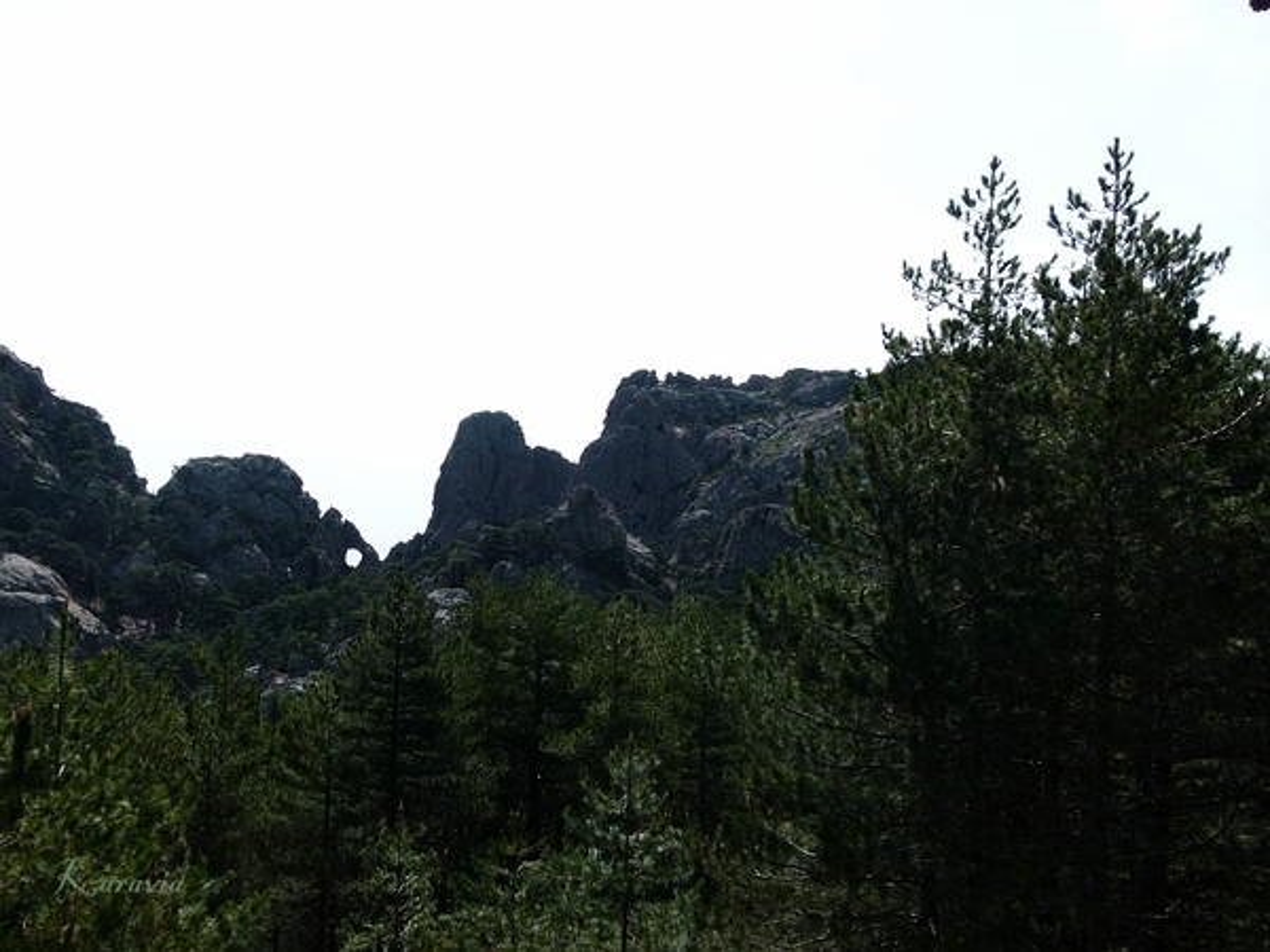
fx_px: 1578
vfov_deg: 33.6
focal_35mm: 43
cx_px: 635
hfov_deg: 43.9
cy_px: 476
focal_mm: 7.7
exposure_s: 1/800
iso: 100
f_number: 4
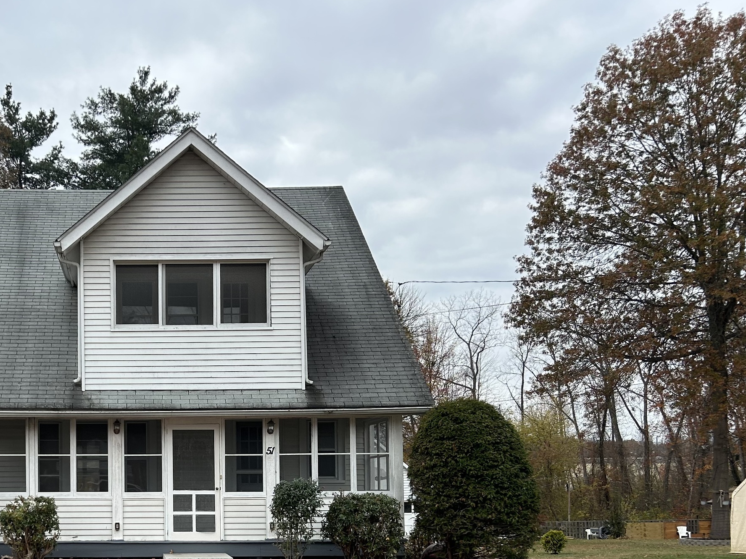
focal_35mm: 45
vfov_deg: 31.2
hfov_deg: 40.3
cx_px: 142
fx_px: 970
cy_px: 459
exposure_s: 1/1838
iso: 50
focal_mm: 5.7
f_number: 1.5
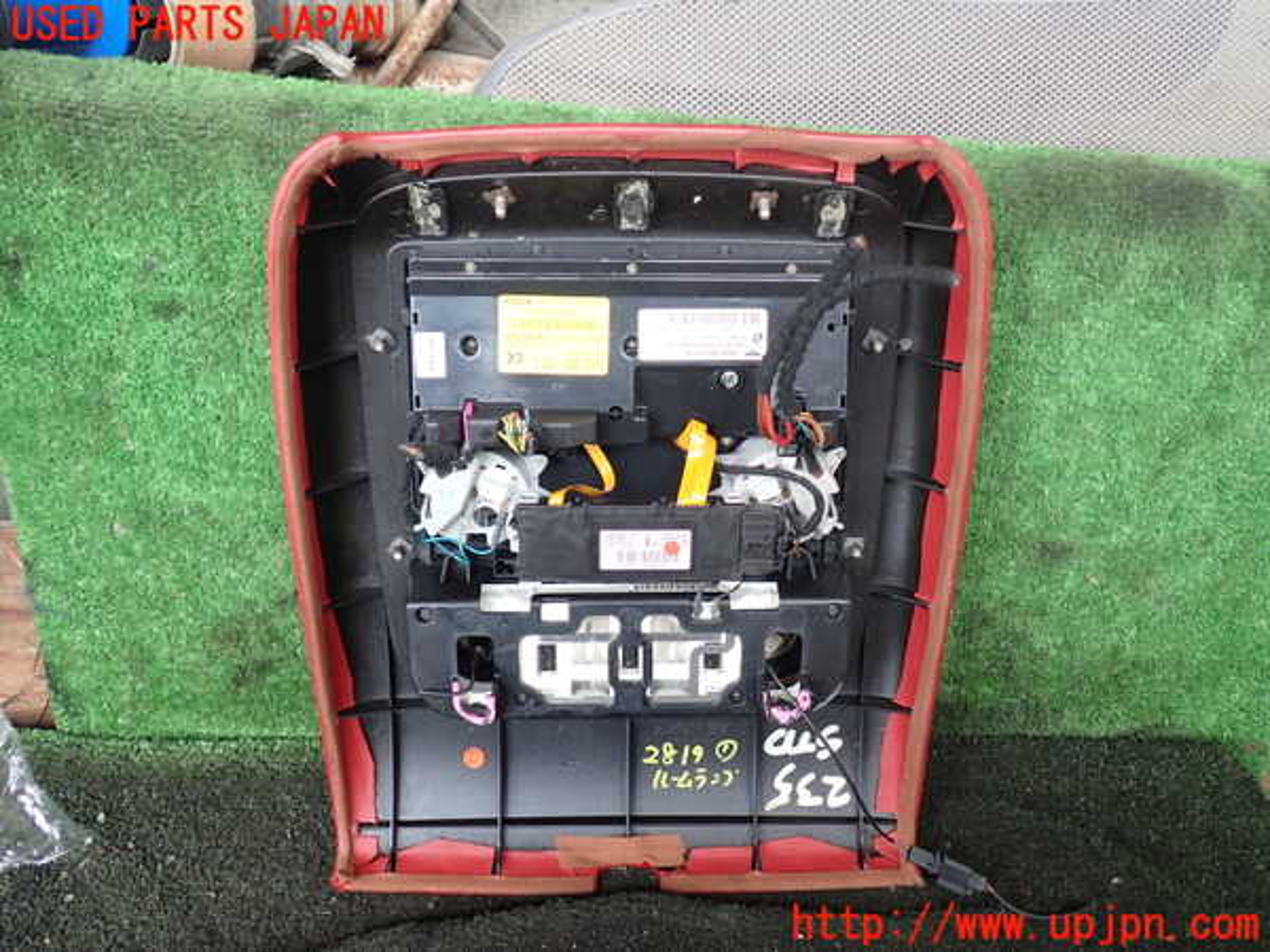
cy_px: 476
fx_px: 1101
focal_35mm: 30
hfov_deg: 60.0
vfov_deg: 46.8
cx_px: 635
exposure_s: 1/60
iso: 100
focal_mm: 5.4
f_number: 2.3
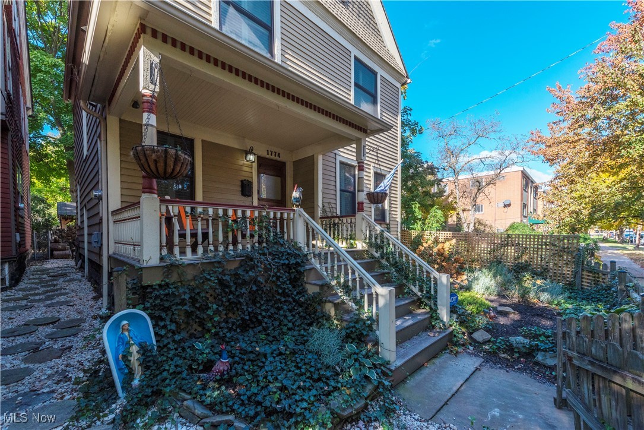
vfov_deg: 81.2
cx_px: 322
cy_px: 215
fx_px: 250
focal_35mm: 14
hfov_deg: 104.2
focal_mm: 14
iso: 1000
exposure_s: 1/500
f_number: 9
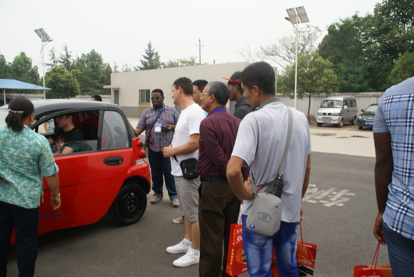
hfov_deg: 67.3
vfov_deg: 48.0
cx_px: 207
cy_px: 138
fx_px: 311
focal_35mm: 27
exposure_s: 1/60
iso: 100
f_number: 8
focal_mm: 18
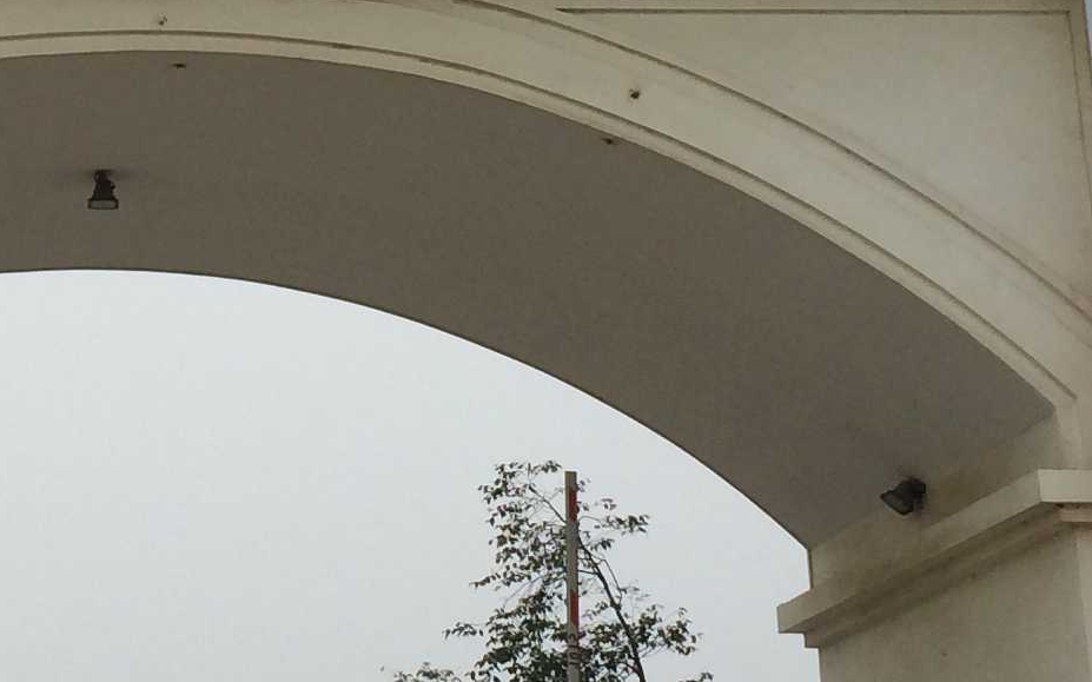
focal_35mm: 112
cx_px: 111
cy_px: 4
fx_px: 3333
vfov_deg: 11.6
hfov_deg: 18.3
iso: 32
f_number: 2.2
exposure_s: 1/838
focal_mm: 4.12
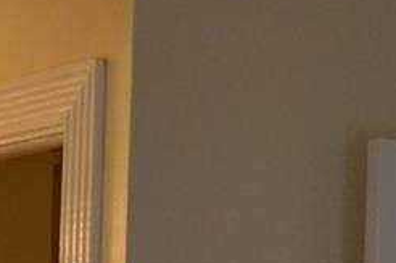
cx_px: -31
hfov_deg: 7.2
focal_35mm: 283
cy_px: 727
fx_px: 3110
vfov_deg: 4.7
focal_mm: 29
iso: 560
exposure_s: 1/60
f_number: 4.5
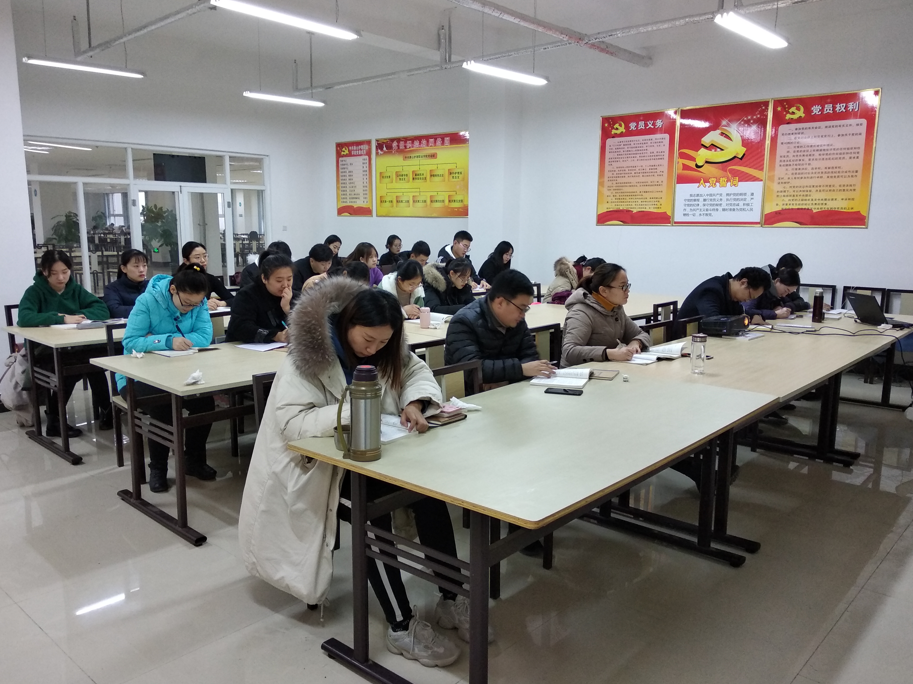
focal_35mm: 27
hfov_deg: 65.3
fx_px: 712
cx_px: 453
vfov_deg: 51.4
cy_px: 346
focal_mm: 3.81
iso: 500
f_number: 2.2
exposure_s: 1/33
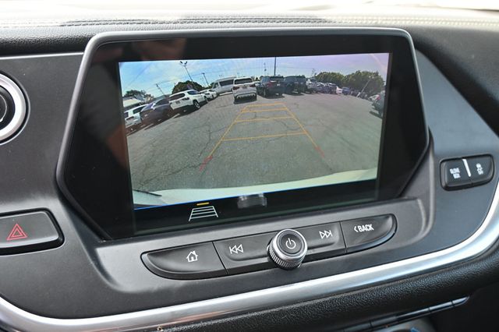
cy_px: 166
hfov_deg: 60.7
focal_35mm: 31
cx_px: 250
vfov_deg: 42.6
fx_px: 426
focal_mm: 20.5
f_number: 3.8
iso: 500
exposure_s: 1/125
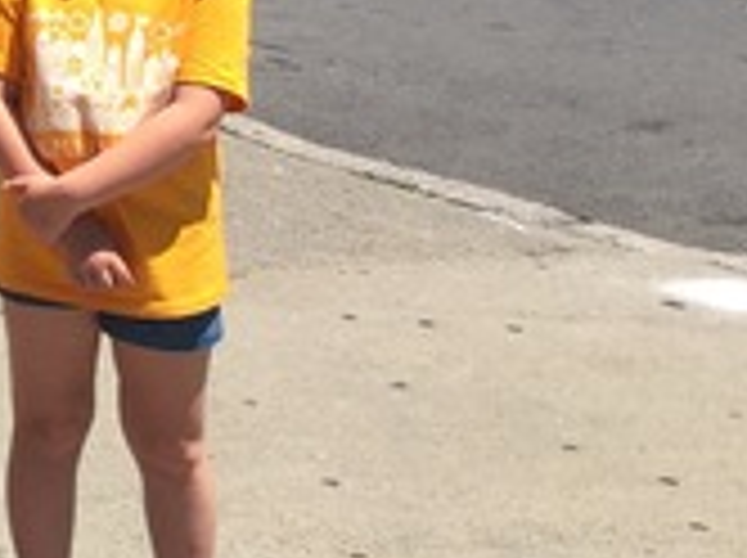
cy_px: -274
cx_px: -612
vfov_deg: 11.3
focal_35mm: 126
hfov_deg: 13.9
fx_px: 2715
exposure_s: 1/1319
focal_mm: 4.15
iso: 32
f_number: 2.2
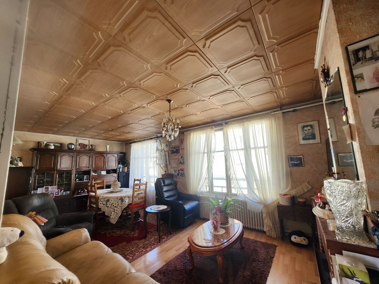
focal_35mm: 13
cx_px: 190
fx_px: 142
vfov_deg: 89.9
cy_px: 142
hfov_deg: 106.2
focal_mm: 1.74
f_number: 2.2
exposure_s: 1/50
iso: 100
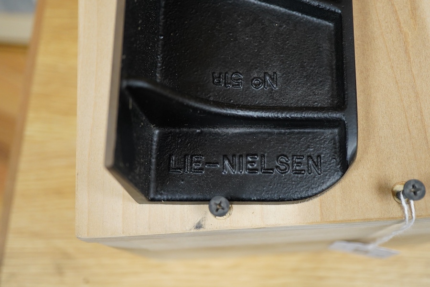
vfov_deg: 29.9
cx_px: 215
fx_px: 537
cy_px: 144
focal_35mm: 45
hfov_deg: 43.6
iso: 1250
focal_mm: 30
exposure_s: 1/125
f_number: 3.5
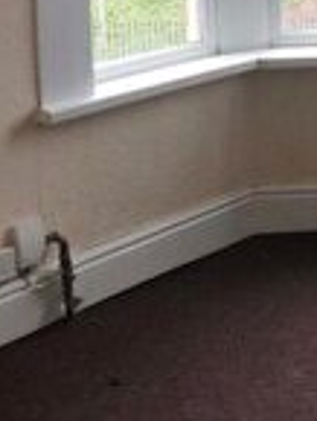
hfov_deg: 12.9
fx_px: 1280
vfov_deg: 18.1
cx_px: 564
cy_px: -25
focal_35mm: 105
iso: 40
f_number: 2.2
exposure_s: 1/50
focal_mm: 4.15
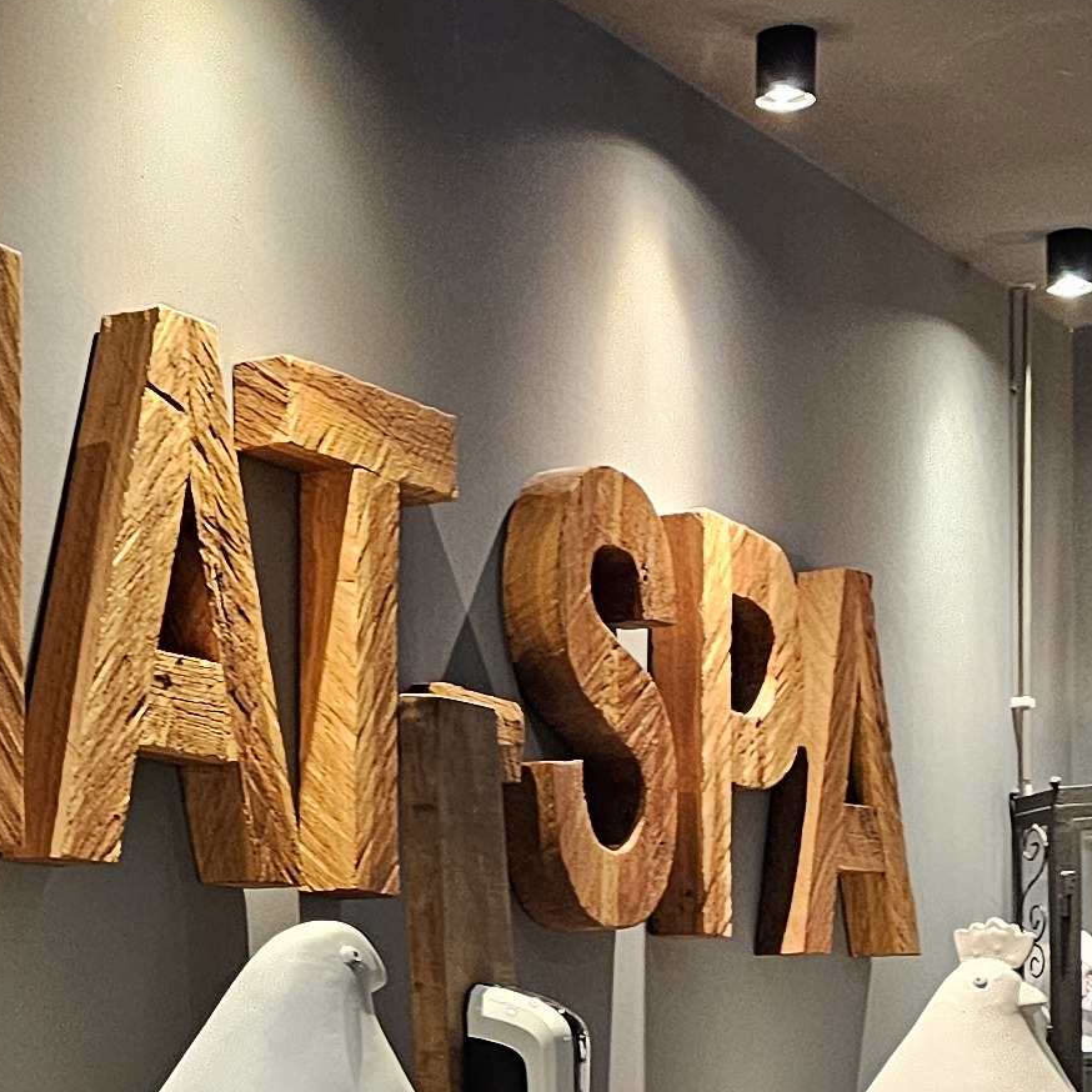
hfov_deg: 18.4
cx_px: 104
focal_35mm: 93
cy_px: 1097
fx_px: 3319
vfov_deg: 18.2
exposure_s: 1/25
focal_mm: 6.3
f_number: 1.7
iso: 500
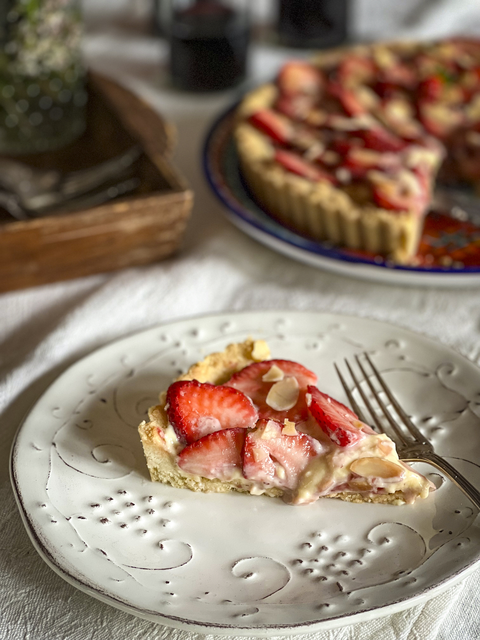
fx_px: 1424
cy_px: 320
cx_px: 240
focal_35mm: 77
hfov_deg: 19.1
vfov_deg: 25.3
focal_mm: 9
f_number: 2.8
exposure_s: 1/40
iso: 200
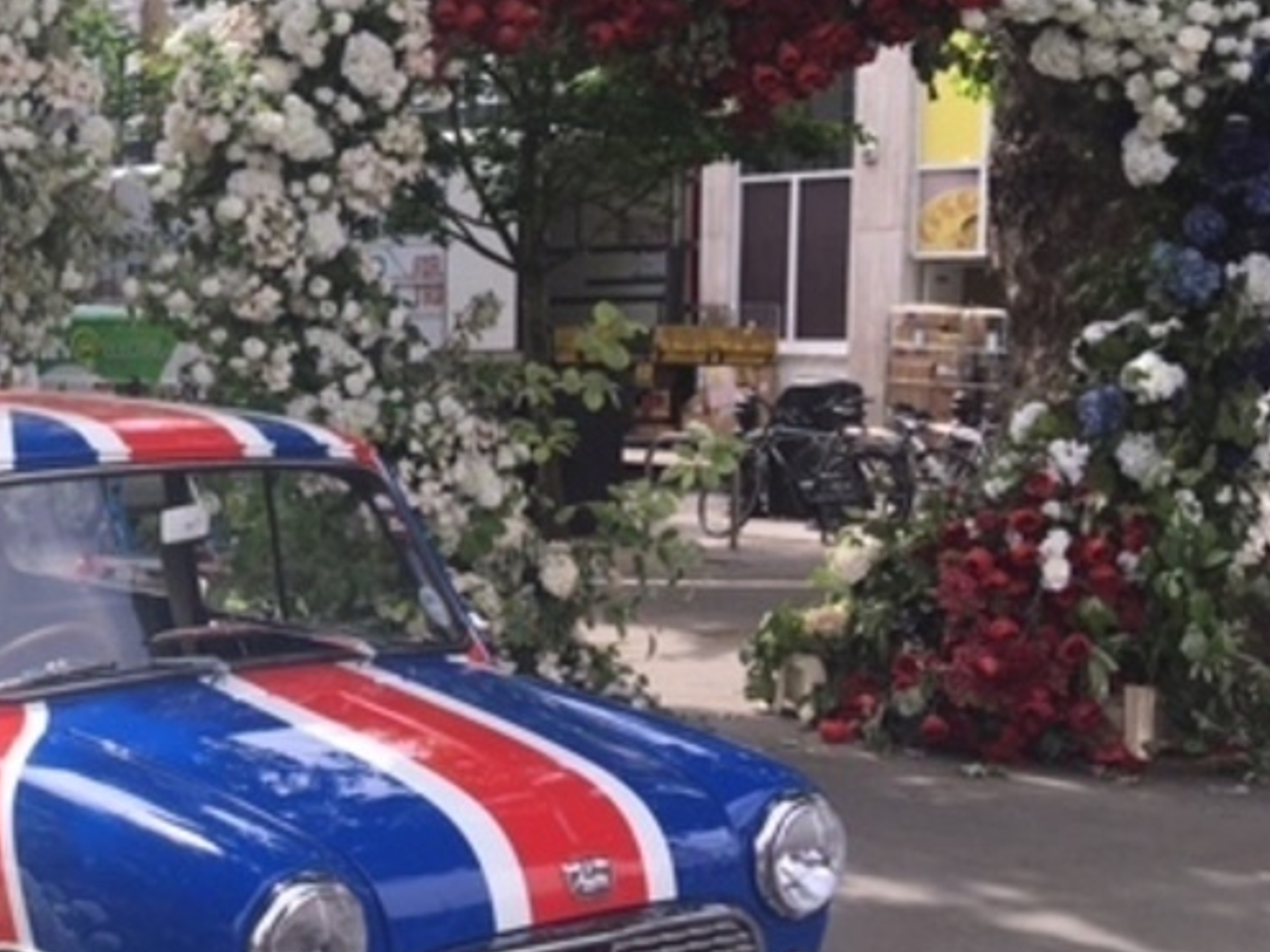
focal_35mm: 60
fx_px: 2201
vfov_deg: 24.4
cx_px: 13
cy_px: 457
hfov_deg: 30.1
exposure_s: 1/596
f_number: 2.2
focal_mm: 4.15
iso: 25
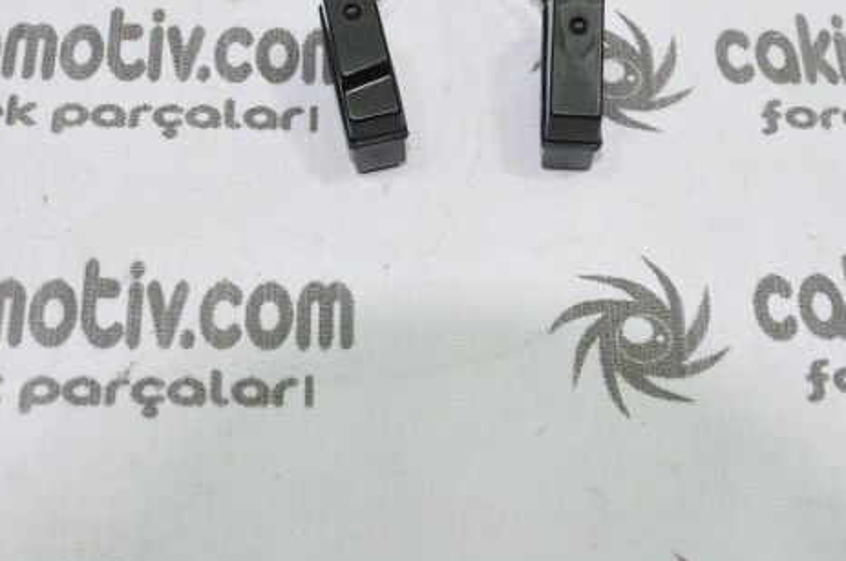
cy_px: 77
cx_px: 455
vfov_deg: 18.4
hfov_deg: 27.8
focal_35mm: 73
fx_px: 1712
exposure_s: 1/40
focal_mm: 25
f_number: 5
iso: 200
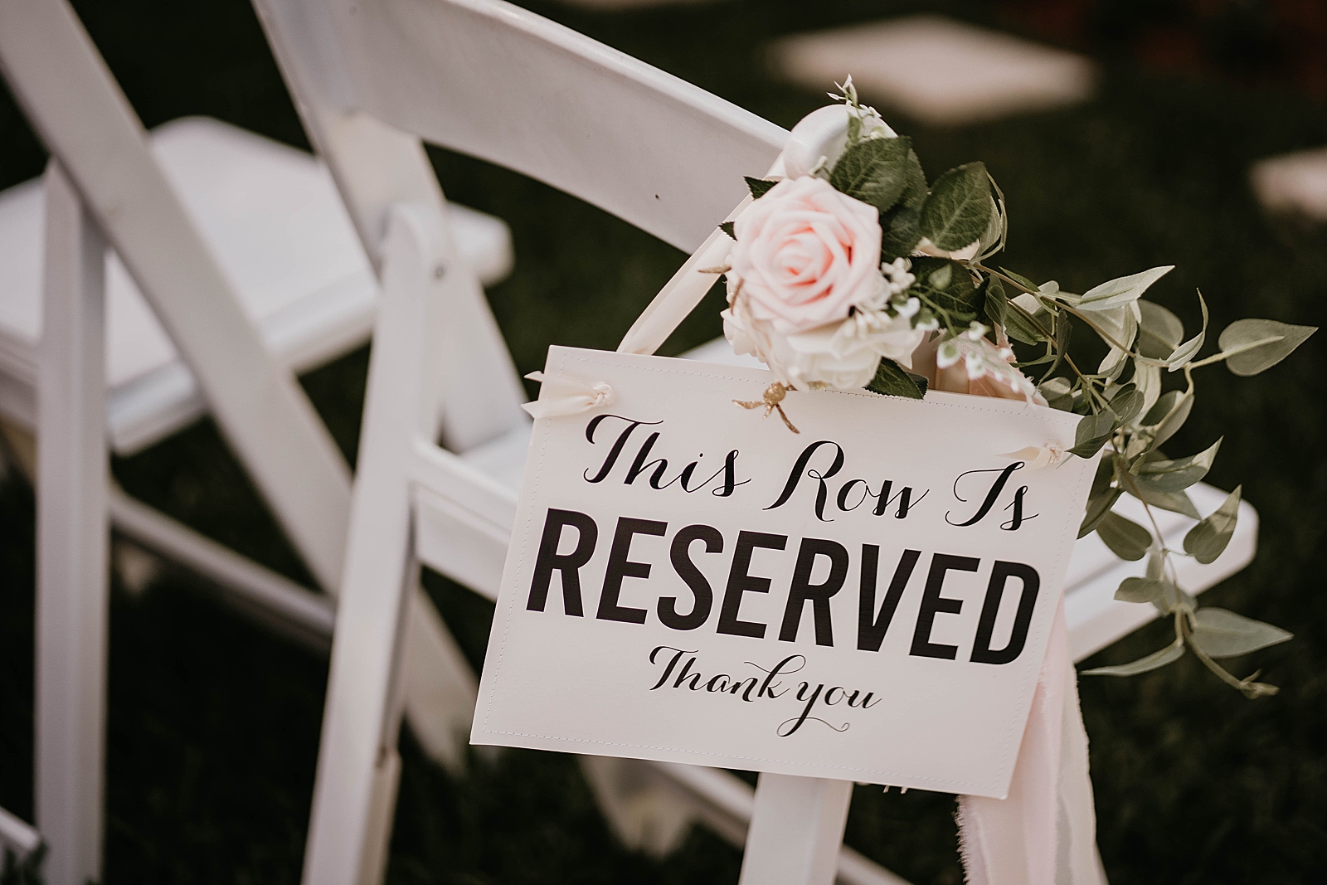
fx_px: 3133
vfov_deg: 16.1
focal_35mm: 85
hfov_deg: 23.9
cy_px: 442
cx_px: 664
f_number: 2
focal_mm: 85
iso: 125
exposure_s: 1/1000
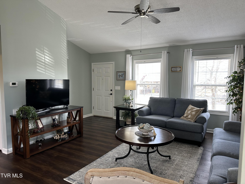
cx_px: 122
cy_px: 92
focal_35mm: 24
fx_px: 170
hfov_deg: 71.6
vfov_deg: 56.8
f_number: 1.78
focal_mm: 6.86
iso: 125
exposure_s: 1/120
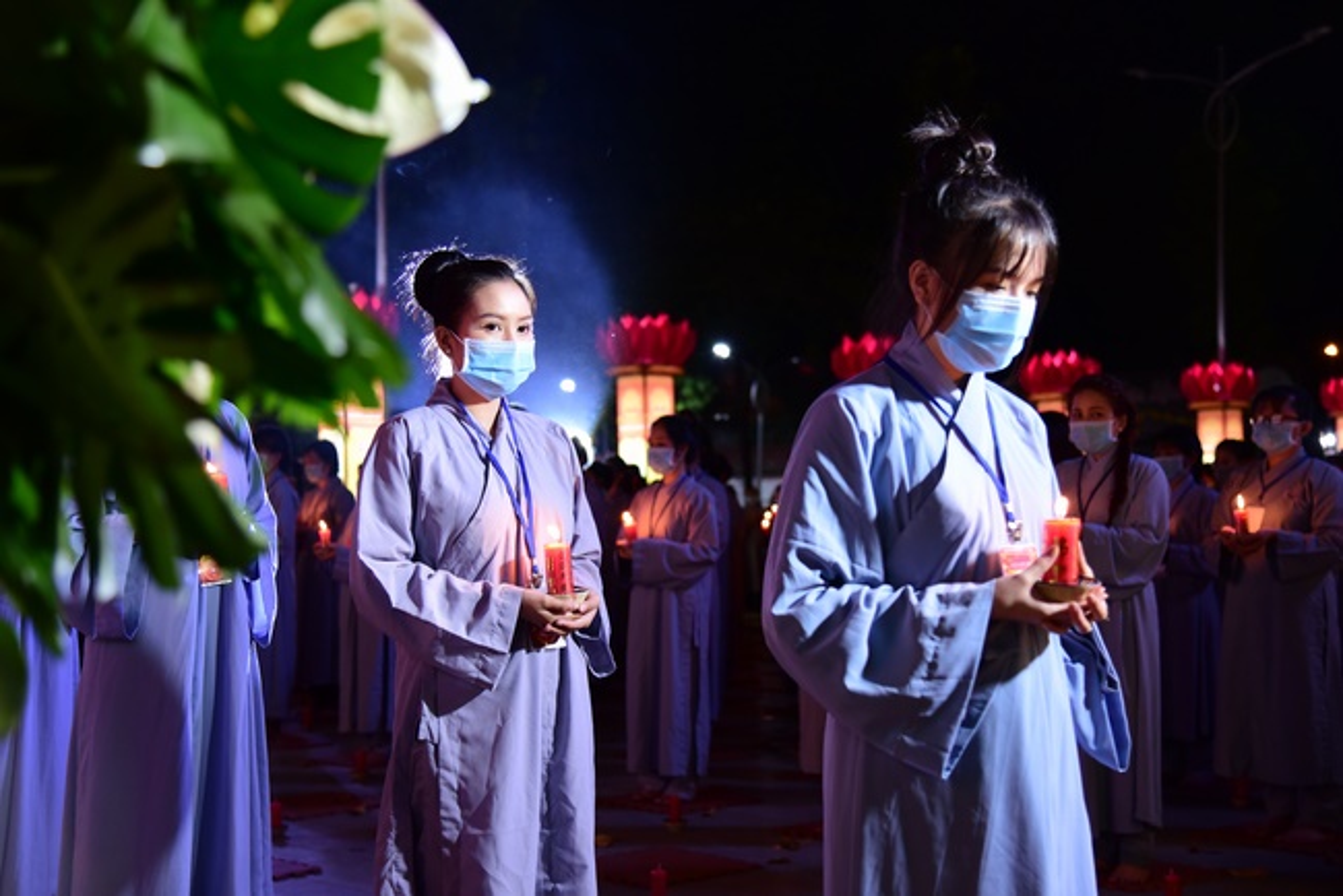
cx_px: 672
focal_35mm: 52
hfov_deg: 38.2
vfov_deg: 26.0
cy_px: 448
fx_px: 1941
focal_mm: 52
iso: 2000
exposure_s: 1/60
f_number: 4
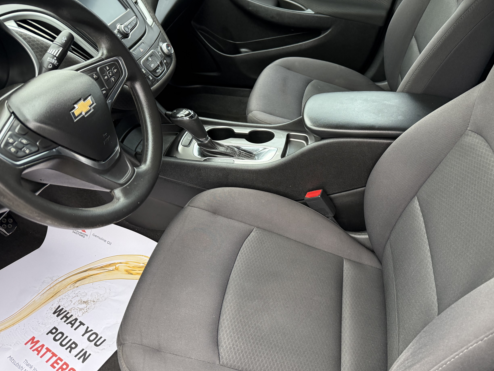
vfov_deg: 49.7
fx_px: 400
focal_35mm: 28
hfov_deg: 63.1
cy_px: 175
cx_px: 285
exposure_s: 1/201
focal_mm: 6.76
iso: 200
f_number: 1.78
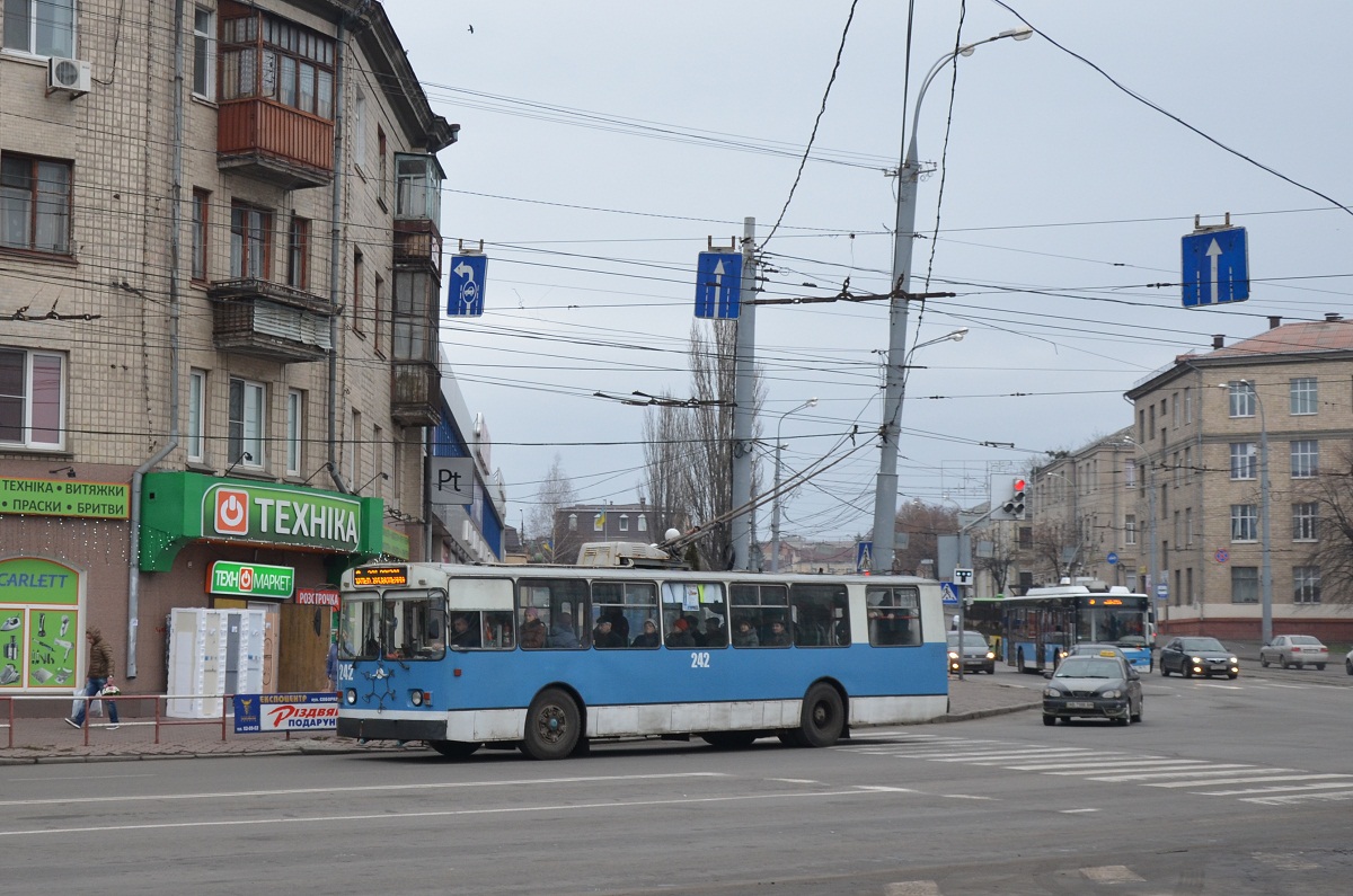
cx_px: 676
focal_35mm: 39
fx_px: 1463
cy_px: 448
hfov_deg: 49.6
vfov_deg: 34.1
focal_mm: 26
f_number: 4.5
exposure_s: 1/250
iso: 400
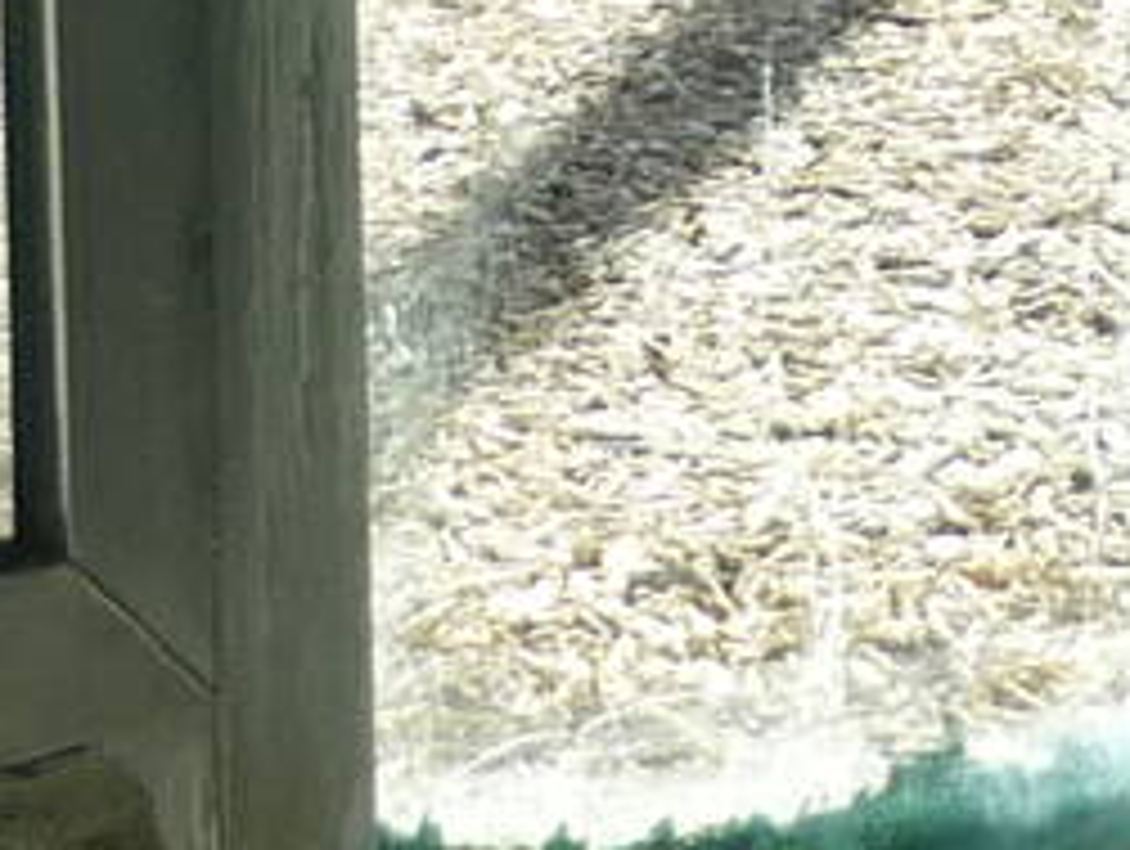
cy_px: -1345
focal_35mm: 210
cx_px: 608
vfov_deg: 6.7
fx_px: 6865
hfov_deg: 9.4
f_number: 2.8
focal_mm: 5.5
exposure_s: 1/250
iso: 100
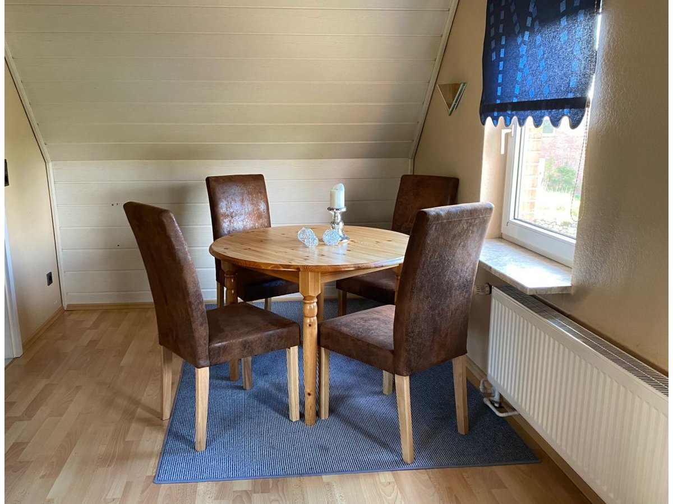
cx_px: 336
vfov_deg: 53.1
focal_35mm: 26
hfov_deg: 67.3
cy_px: 252
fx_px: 505
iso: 250
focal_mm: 4.25
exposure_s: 1/60
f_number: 1.8
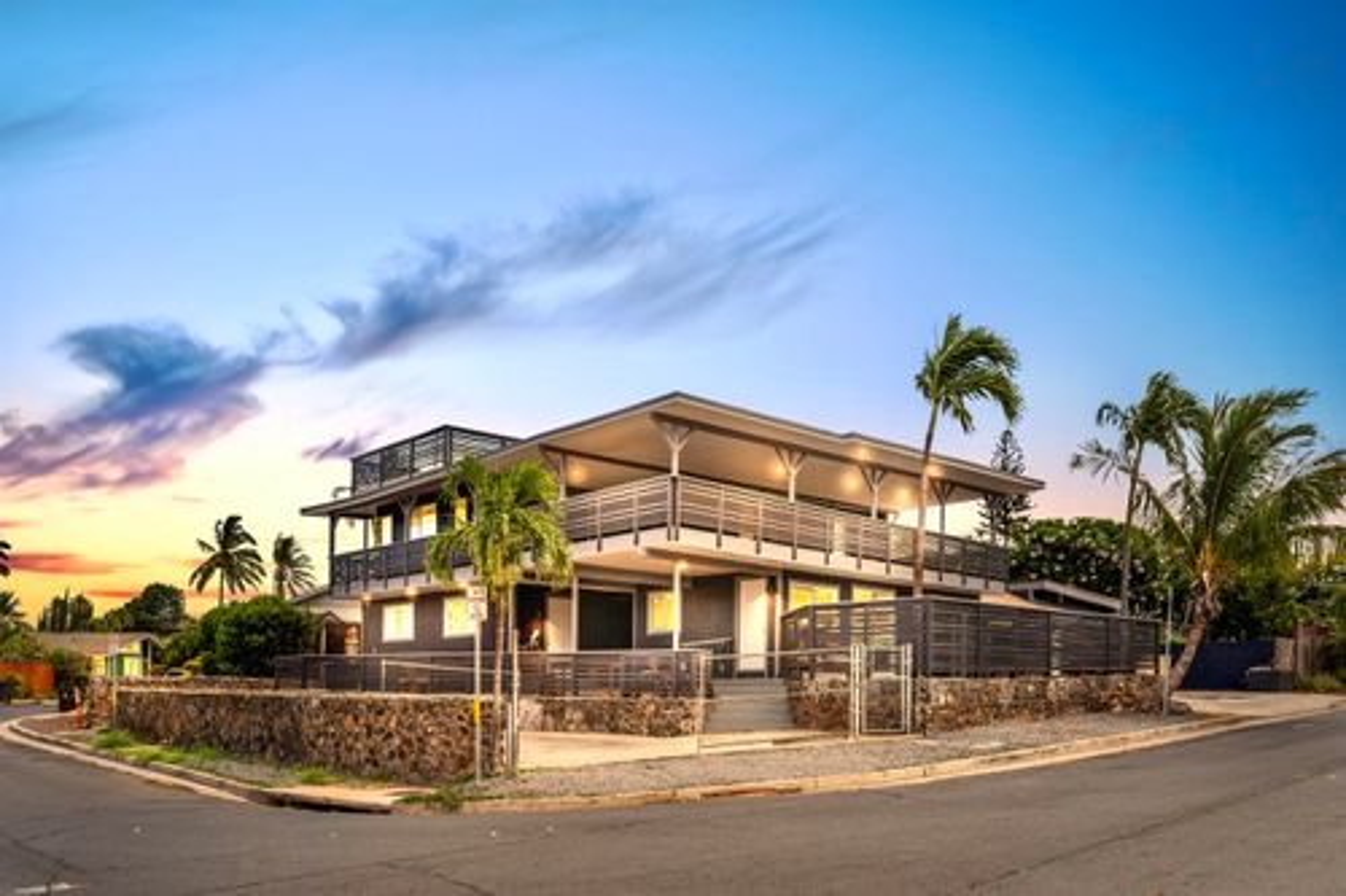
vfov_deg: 53.1
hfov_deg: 73.8
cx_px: 673
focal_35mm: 24
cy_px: 448
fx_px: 897
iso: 100
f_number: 8
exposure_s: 1/1000
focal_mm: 24
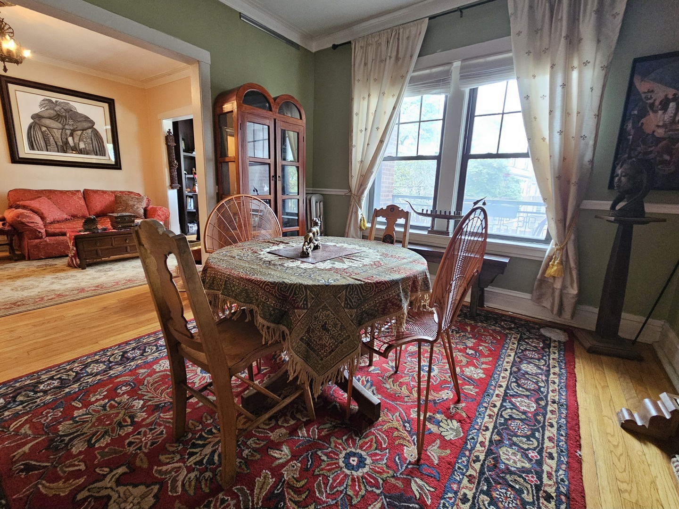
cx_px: 340
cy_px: 254
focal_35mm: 13
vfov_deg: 89.9
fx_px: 255
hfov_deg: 106.2
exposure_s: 1/30
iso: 500
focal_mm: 2.2
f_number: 2.2
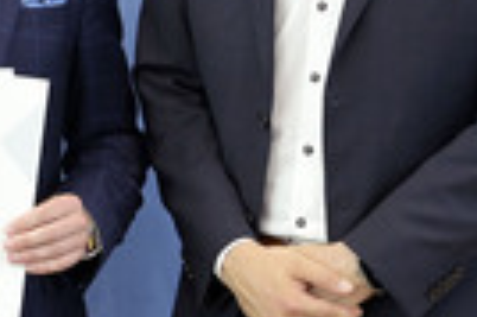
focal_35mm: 148
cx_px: -55
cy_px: 25
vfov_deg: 9.2
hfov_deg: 13.6
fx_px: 1959
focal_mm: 44
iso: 4000
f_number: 5.6
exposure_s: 1/400
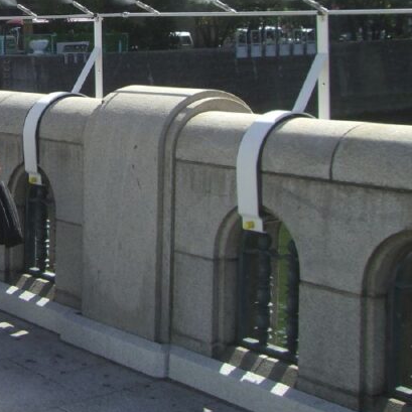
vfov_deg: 20.2
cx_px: -39
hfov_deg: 19.8
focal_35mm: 84
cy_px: 28
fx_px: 1131
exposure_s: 1/400
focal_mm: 6.2
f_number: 4.3
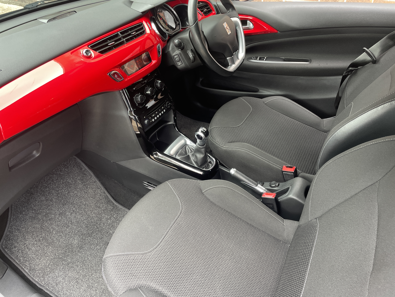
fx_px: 297
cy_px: 148
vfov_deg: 53.1
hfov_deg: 67.3
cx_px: 198
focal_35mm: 26
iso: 125
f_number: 1.6
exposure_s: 1/121
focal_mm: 4.2
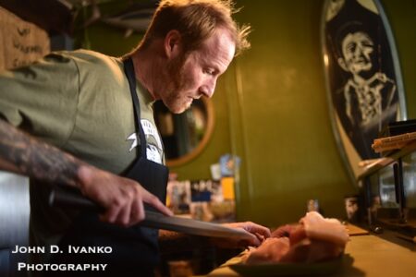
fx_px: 404
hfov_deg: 54.4
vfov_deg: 37.9
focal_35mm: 35
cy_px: 138
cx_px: 208
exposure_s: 1/80
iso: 640
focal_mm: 35
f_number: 2
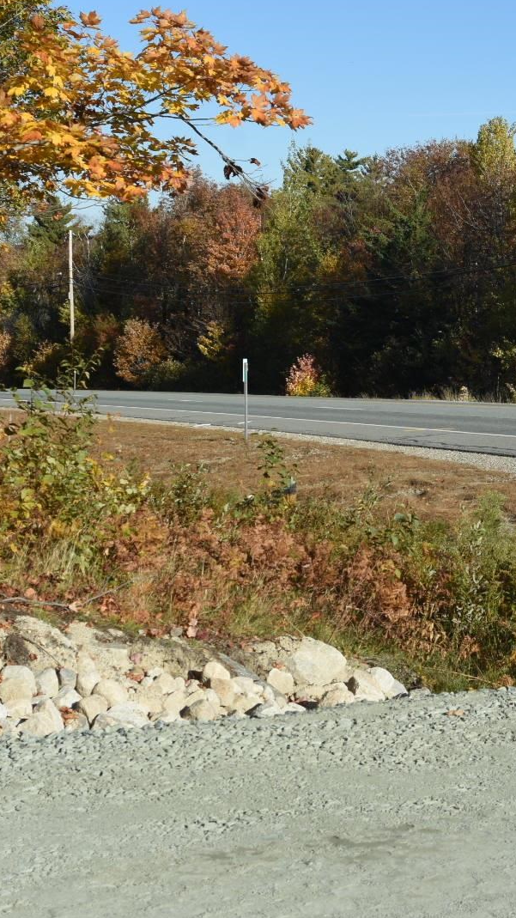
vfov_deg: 28.7
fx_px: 1796
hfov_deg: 16.2
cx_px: 404
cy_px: 456
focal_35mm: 74
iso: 100
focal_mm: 31
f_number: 9
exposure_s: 1/250
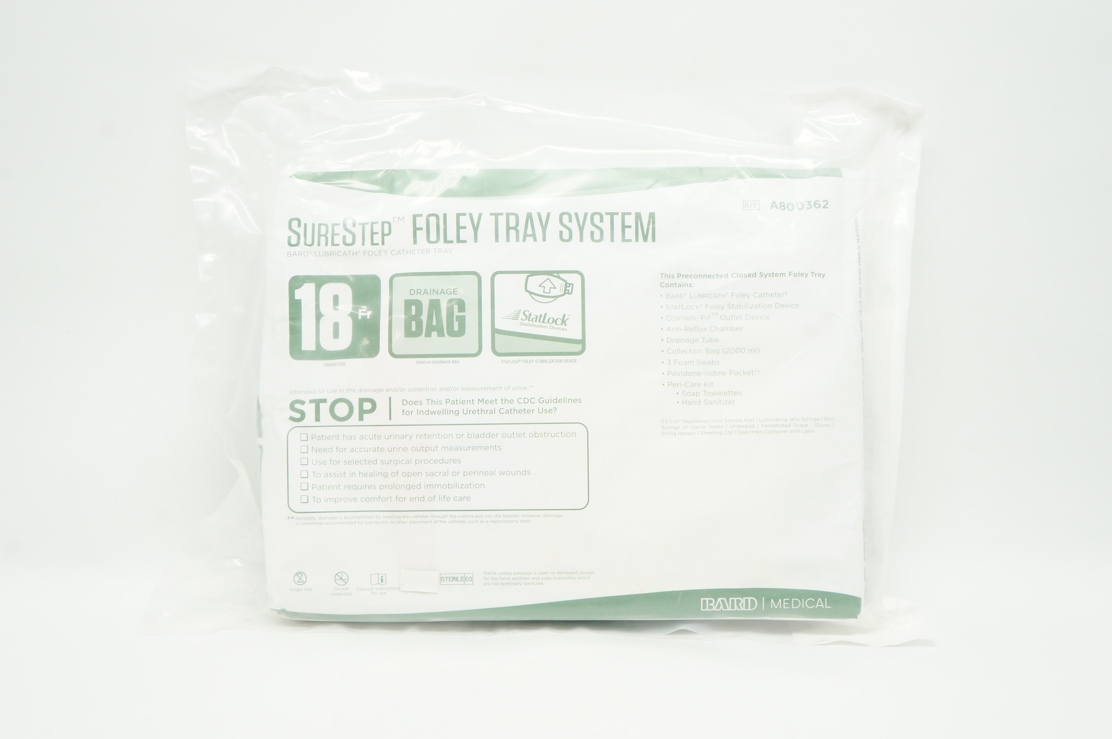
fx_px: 1250
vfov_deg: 32.9
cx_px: 556
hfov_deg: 48.0
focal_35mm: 40
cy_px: 370
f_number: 11
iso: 400
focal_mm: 27
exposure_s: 1/15
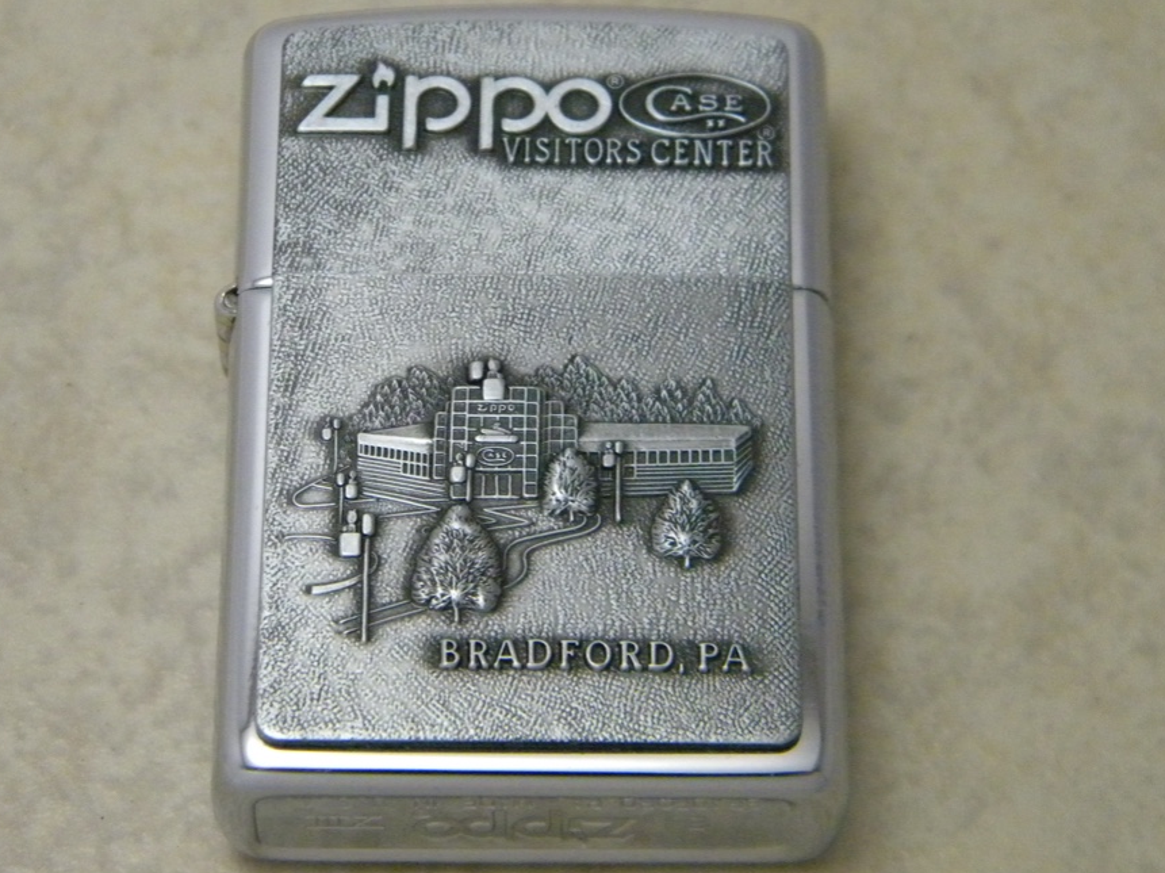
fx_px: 4104
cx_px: 551
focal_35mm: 122
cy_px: 434
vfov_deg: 12.1
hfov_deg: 16.2
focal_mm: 19
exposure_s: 1/104
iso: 800
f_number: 4.7
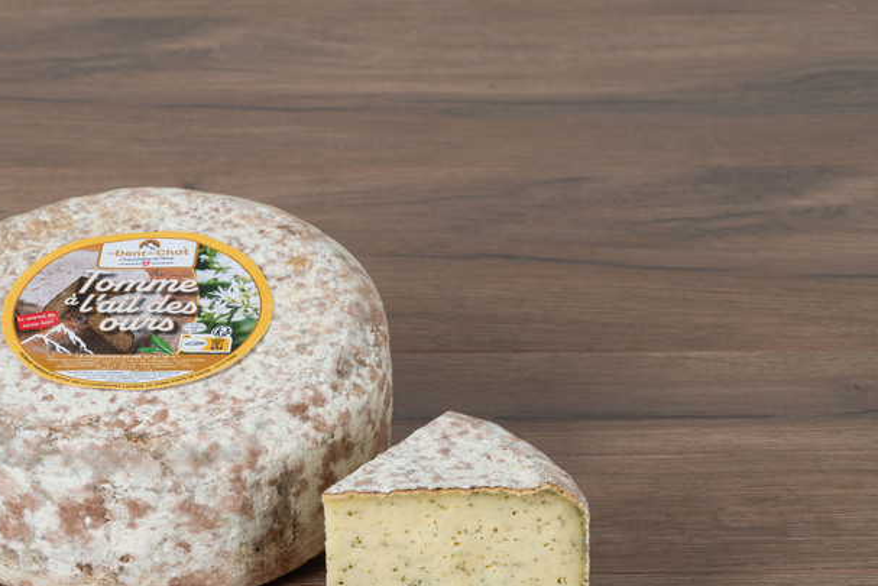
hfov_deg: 14.6
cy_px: 388
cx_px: 237
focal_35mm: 140
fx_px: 3415
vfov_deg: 9.8
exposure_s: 1/160
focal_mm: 85
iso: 100
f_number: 16
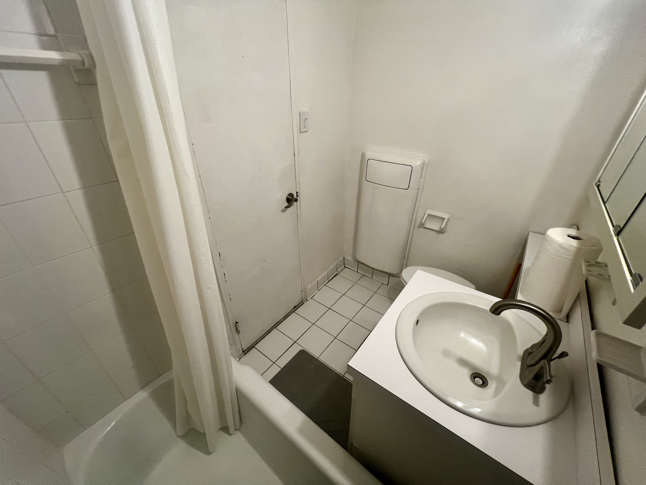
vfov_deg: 89.9
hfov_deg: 106.2
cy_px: 242
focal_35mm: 13
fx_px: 243
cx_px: 323
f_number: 1.8
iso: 125
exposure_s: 1/60
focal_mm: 1.57
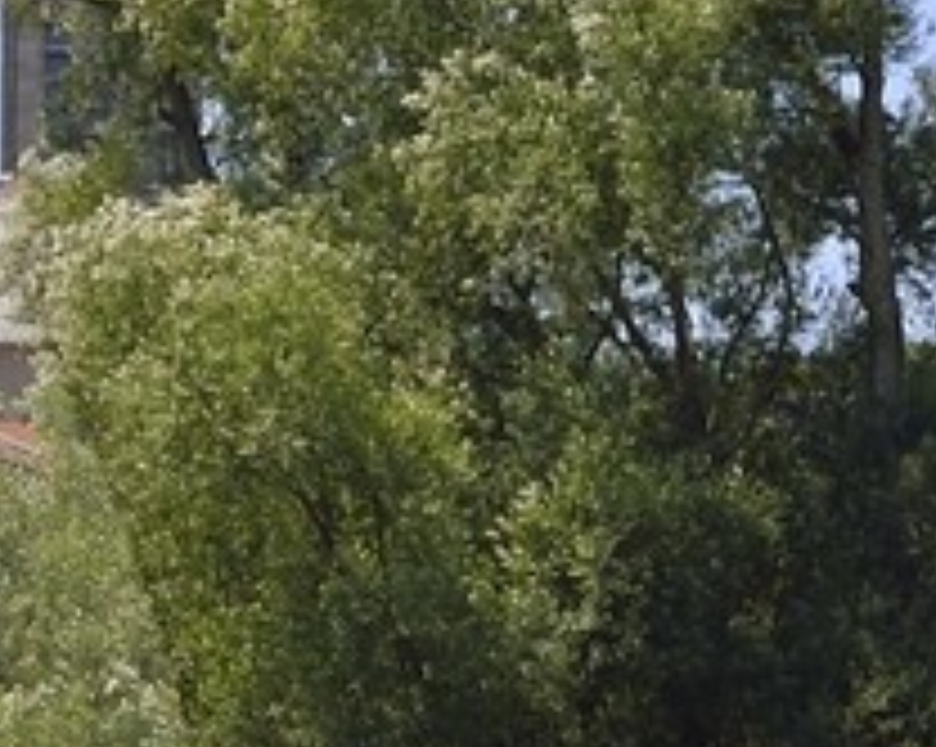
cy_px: 1188
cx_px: -1620
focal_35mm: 505
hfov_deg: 3.8
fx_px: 13976
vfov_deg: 3.1
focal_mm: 70
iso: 200
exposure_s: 1/250
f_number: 10
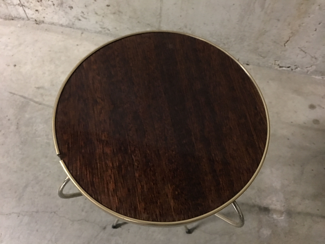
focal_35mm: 29
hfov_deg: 61.7
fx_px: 272
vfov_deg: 48.2
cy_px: 122
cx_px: 162
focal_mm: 4.15
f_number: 2.2
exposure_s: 1/4
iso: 160
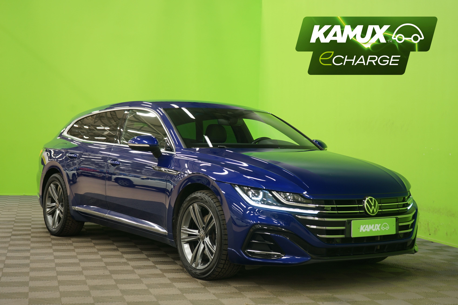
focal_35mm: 56
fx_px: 712
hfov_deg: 35.6
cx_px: 229
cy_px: 152
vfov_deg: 24.2
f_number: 5
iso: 400
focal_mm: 56
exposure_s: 1/6
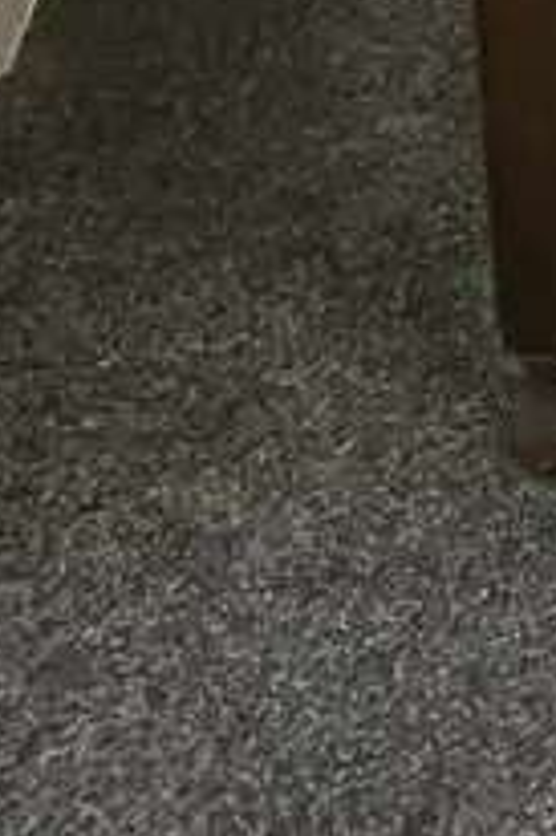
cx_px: 1364
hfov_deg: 8.6
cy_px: -288
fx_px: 3365
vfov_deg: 13.6
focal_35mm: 145
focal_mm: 3.99
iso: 250
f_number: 1.8
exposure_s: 1/50
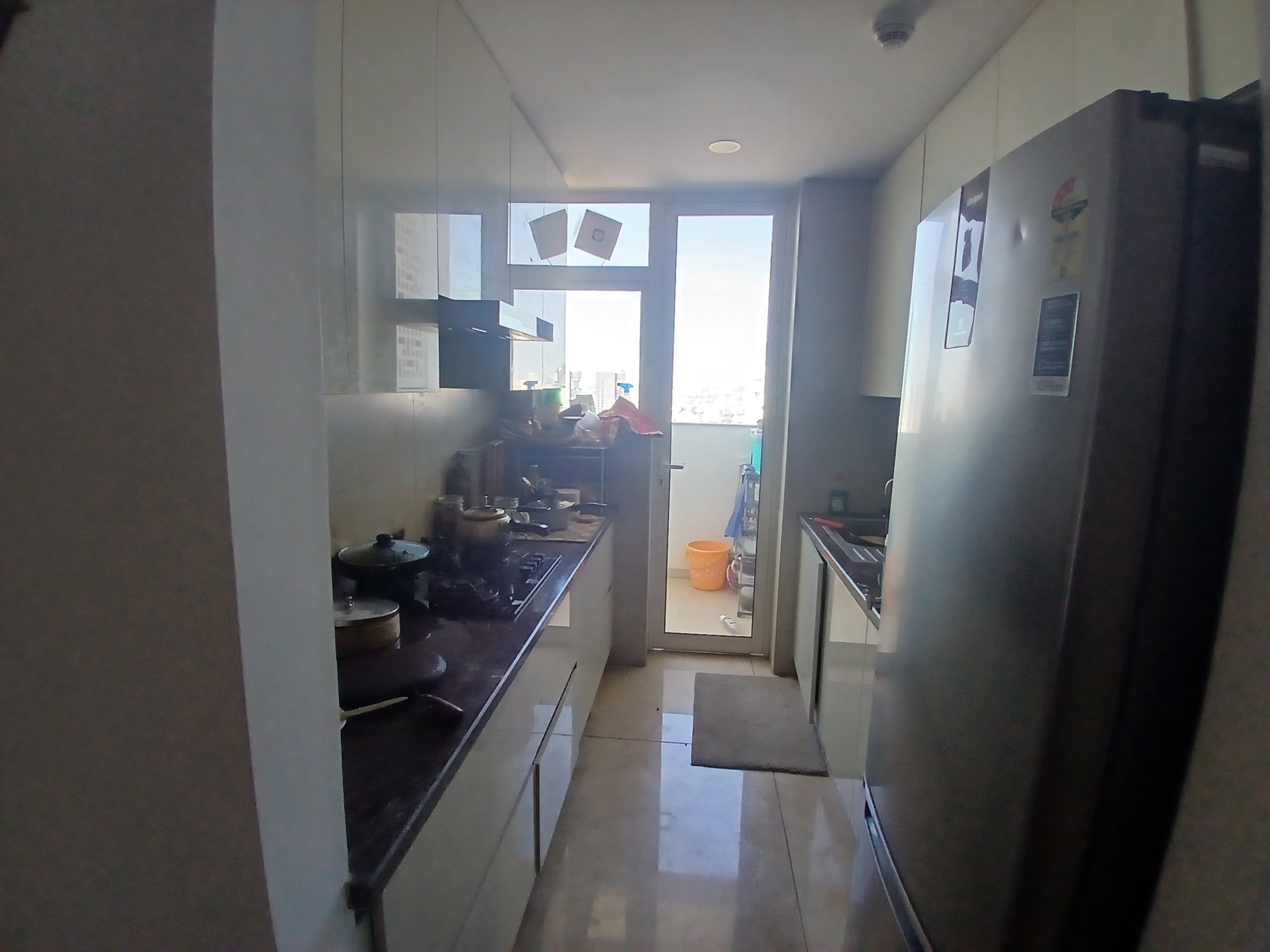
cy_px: 476
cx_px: 635
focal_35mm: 17
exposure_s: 1/50
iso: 100
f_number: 2.2
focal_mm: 1.4
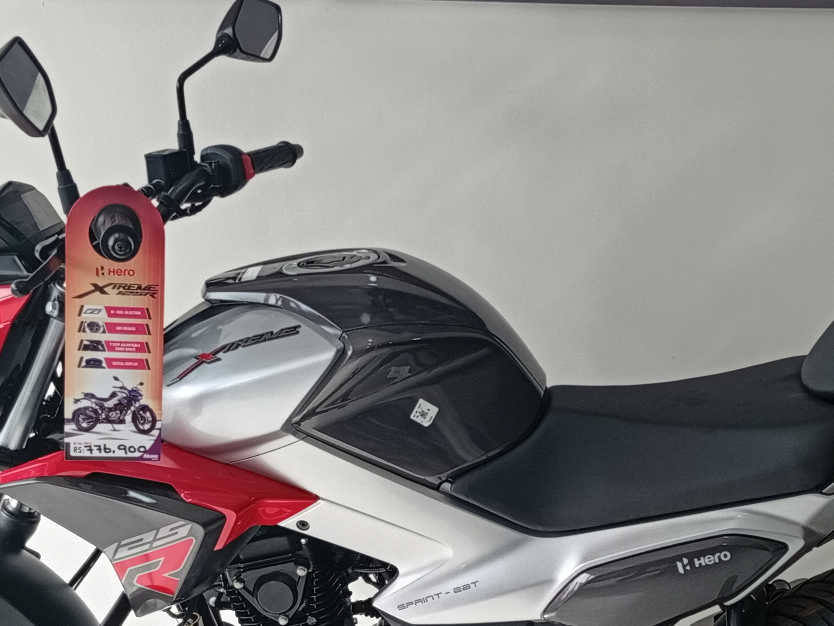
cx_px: 463
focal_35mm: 69
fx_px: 1662
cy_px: 492
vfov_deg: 21.1
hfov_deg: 28.1
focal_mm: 3.96
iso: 70
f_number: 1.8
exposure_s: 1/100
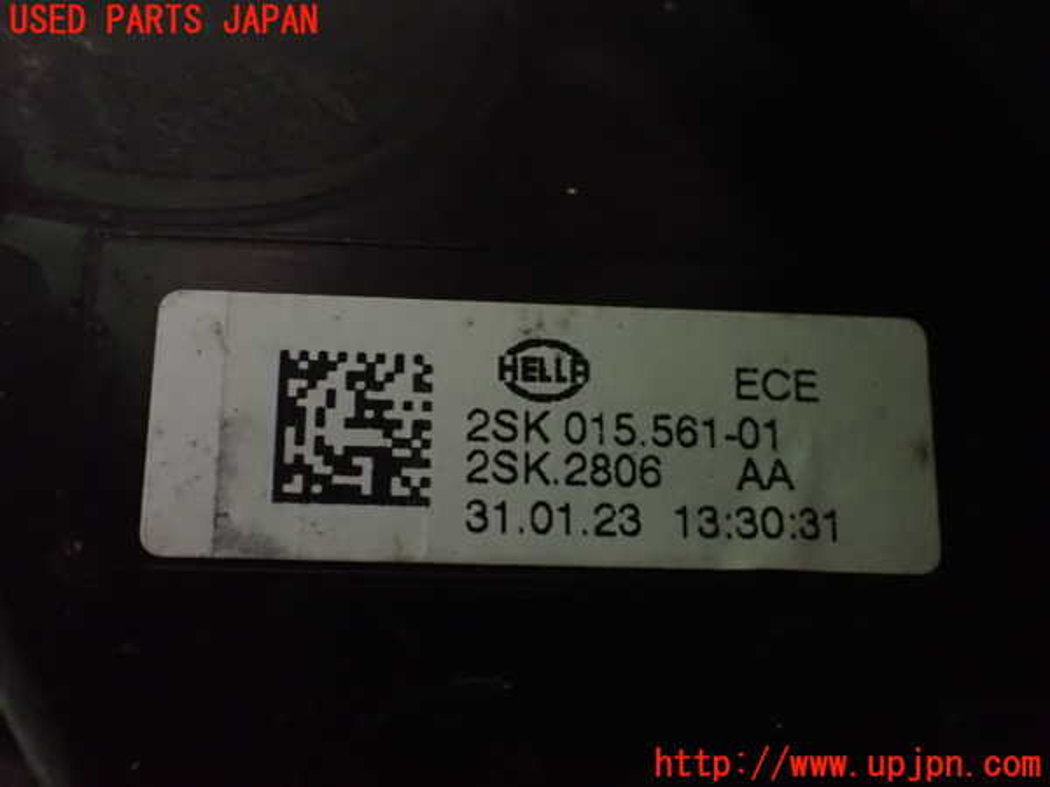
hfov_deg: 45.8
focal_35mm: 41
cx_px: 525
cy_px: 394
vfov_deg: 35.1
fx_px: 1244
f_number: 2.8
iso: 1600
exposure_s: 1/20
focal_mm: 7.31
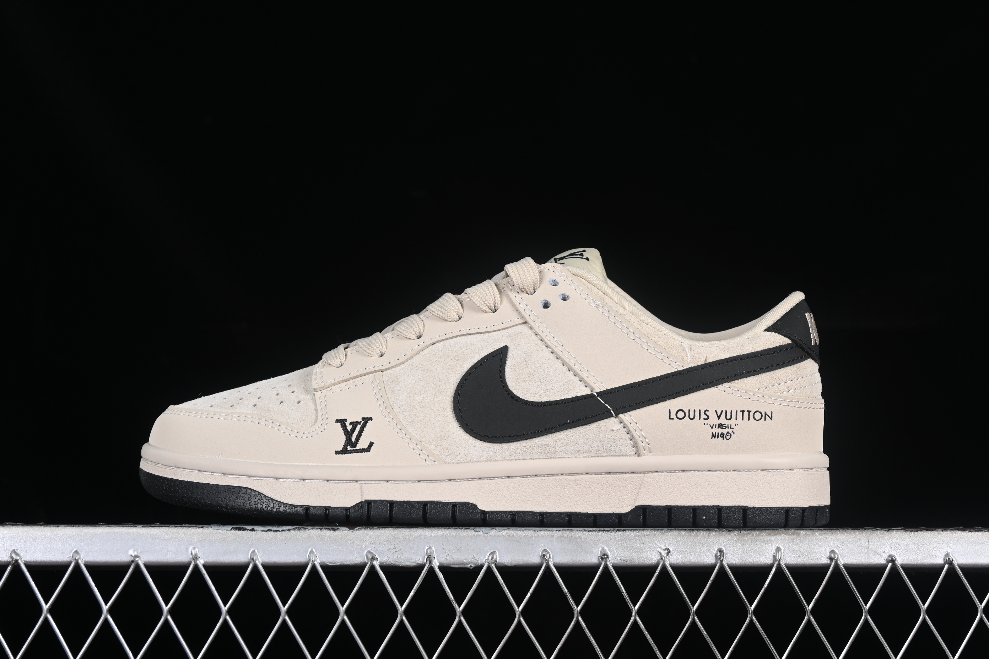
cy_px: 330
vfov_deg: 18.2
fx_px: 2060
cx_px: 494
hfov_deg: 27.0
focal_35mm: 75
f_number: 8
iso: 160
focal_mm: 50
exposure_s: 1/80
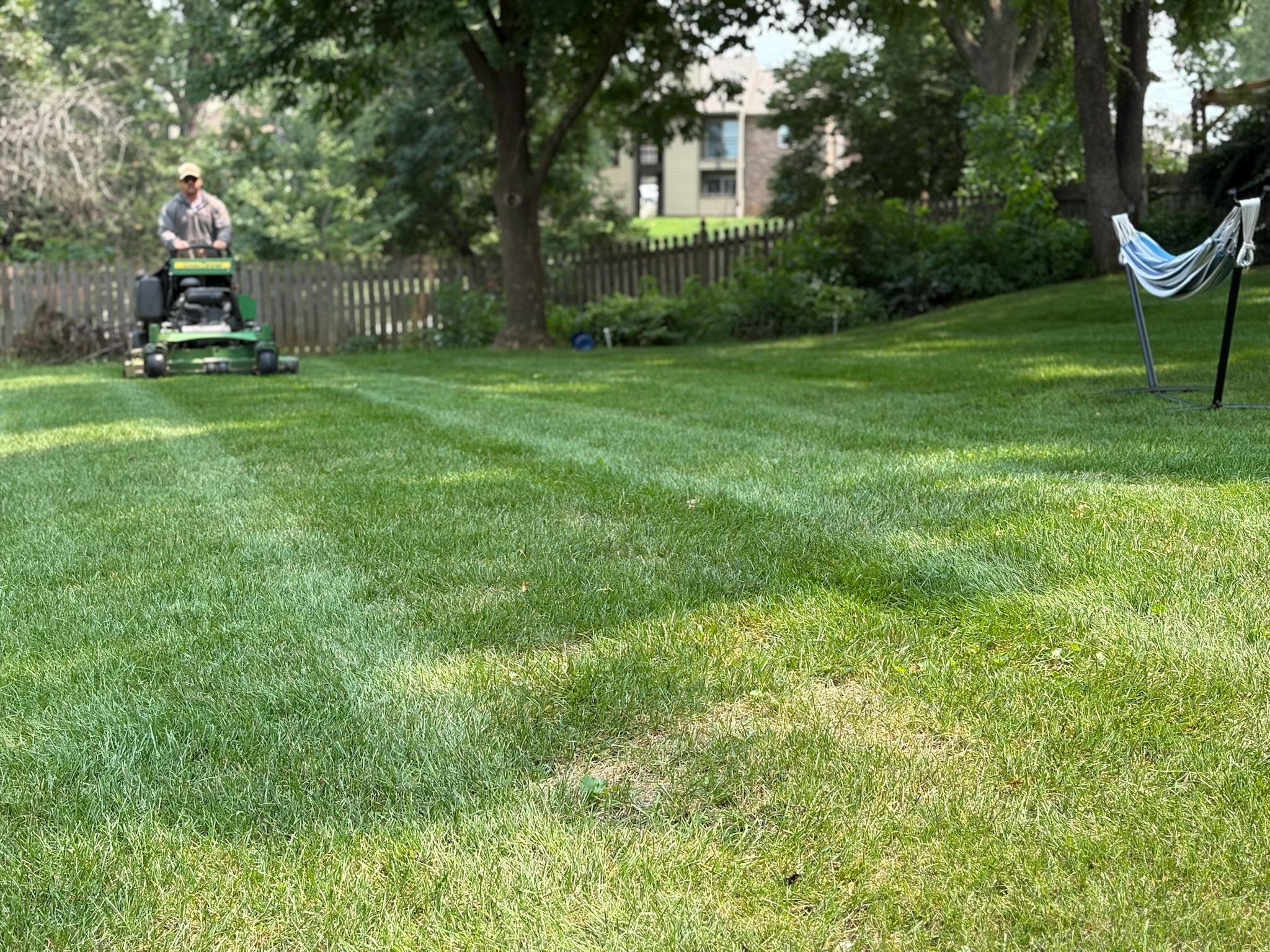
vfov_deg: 28.0
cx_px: 635
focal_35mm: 52
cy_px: 476
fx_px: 1908
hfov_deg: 36.8
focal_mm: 5.96
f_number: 1.6
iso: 50
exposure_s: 1/747
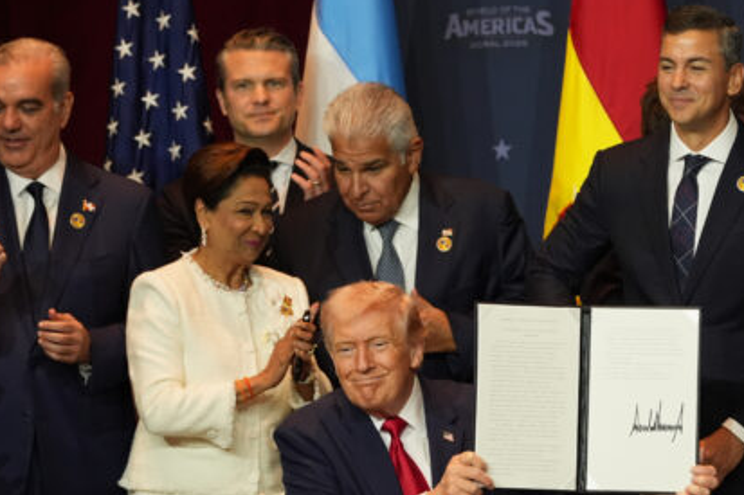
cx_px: 315
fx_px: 6962
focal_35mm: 337
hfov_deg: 6.1
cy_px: 265
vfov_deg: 4.1
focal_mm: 200
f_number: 4
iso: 3200
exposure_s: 1/511
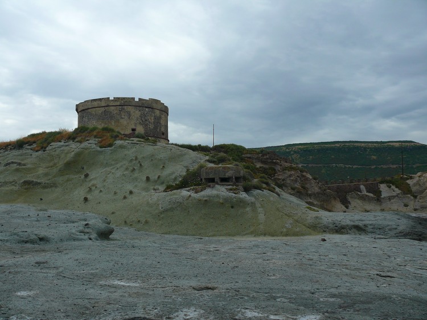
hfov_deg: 52.6
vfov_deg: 40.7
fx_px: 432
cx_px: 214
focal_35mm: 35
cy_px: 160
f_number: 4
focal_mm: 7.4
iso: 100
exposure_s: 1/250
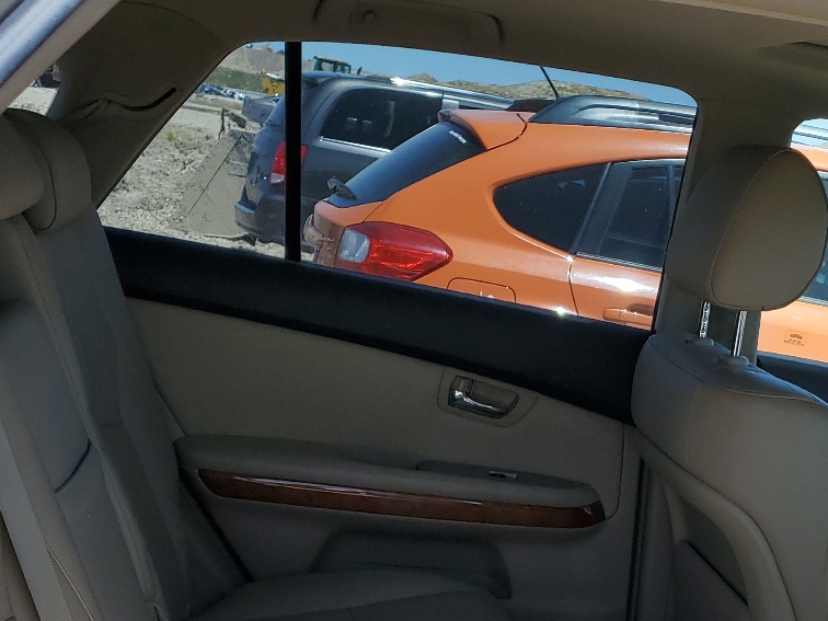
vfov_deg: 25.4
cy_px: 602
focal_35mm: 55
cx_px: 548
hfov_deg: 34.6
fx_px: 1316
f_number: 1.5
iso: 50
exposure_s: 1/1667
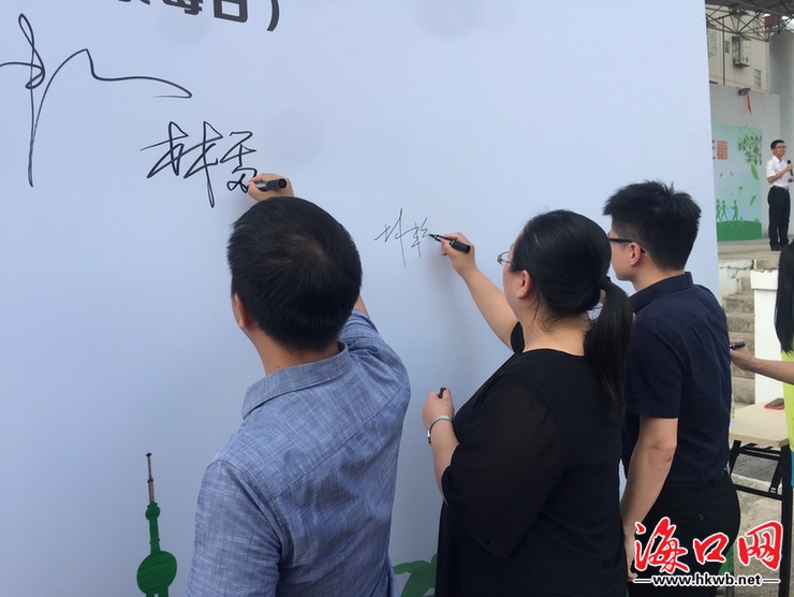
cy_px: 298
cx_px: 397
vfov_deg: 48.3
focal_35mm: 29
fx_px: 666
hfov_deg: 61.6
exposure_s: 1/573
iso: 32
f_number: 2.2
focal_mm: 4.15
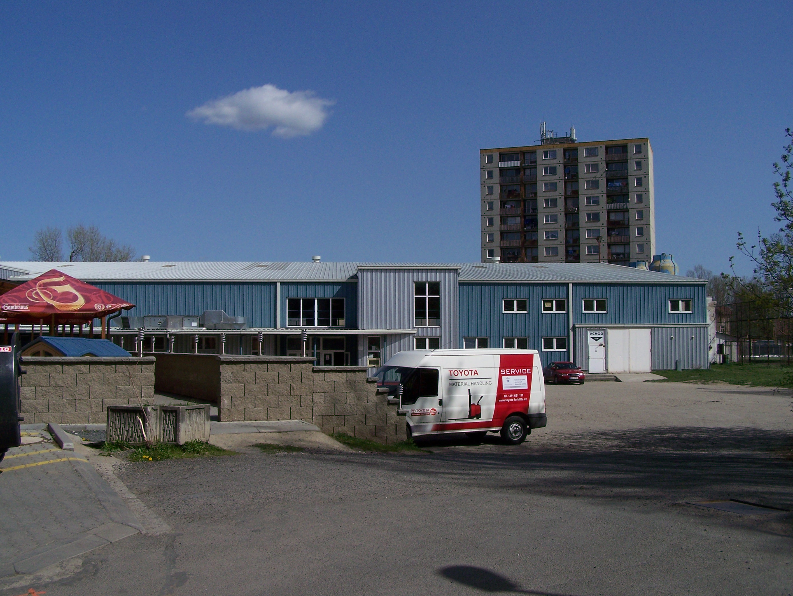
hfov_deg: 48.9
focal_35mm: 38
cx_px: 396
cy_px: 298
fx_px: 871
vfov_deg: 37.8
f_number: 5.6
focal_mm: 6.3
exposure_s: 1/1250
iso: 80
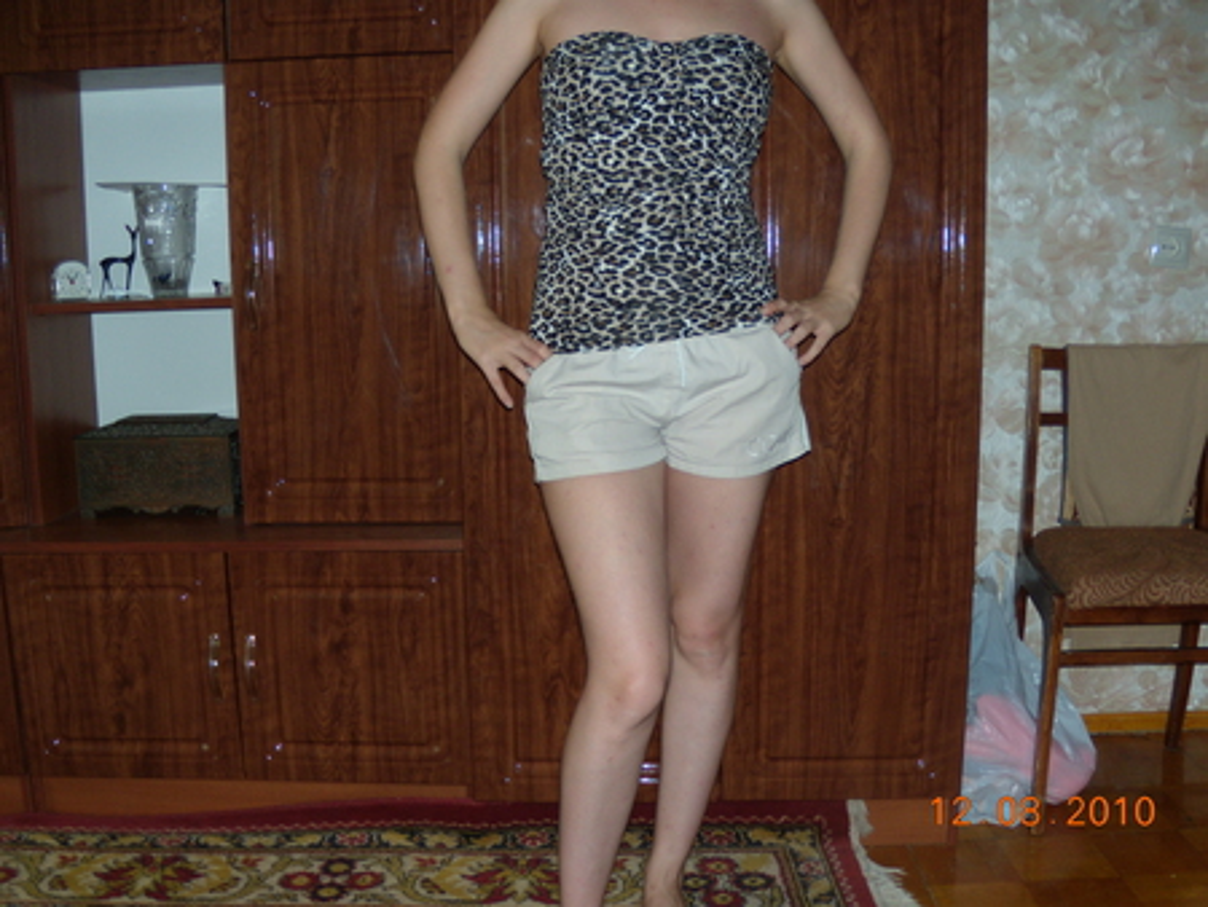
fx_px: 1257
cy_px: 454
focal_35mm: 36
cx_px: 604
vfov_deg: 39.7
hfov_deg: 51.3
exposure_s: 1/30
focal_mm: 6.4
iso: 100
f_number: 3.6
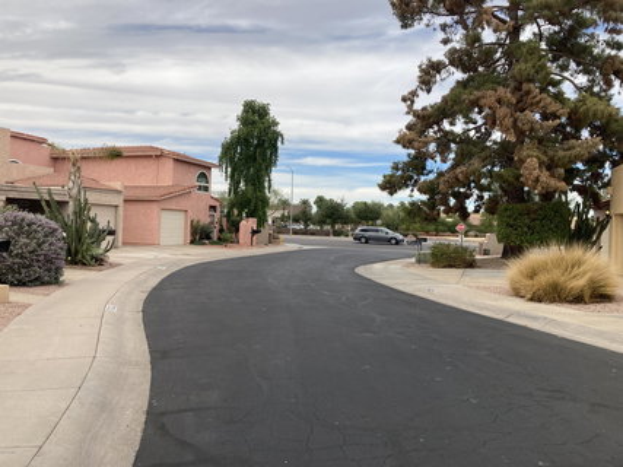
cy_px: 234
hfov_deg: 63.5
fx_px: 504
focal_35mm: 28
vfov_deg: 49.7
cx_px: 312
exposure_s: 1/1517
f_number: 1.8
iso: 20
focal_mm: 3.99
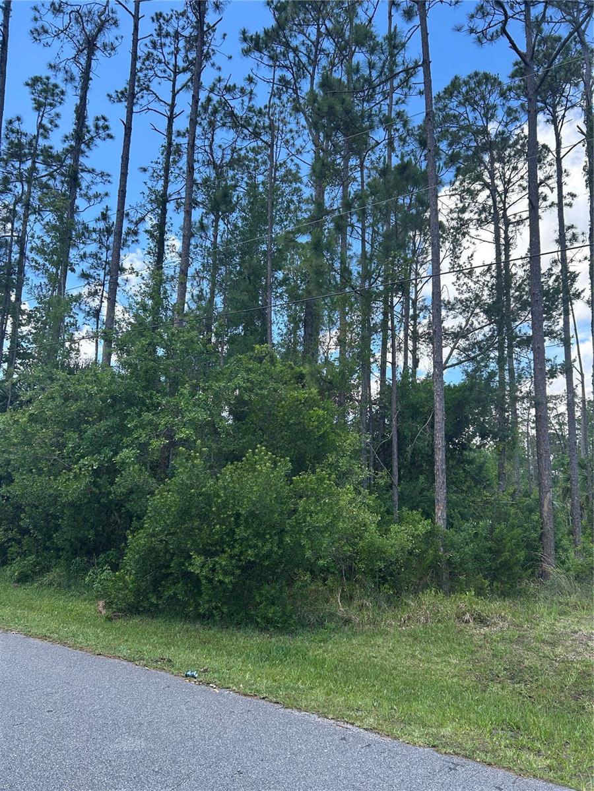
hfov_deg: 53.1
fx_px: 595
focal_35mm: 26
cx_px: 297
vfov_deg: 67.3
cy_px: 396
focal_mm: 5.7
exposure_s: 1/932
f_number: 1.5
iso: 50
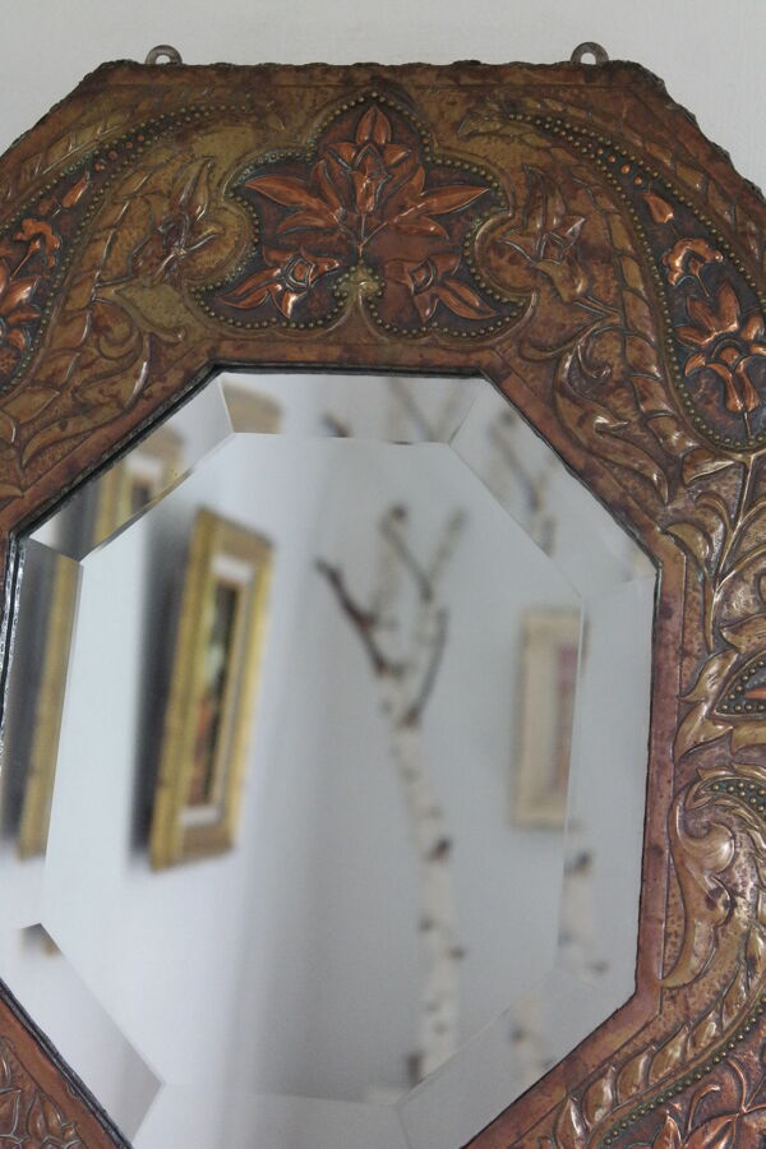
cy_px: 574
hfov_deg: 17.7
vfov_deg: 26.3
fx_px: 2457
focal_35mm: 77
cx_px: 383
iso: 3200
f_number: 5.6
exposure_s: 1/50
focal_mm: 50
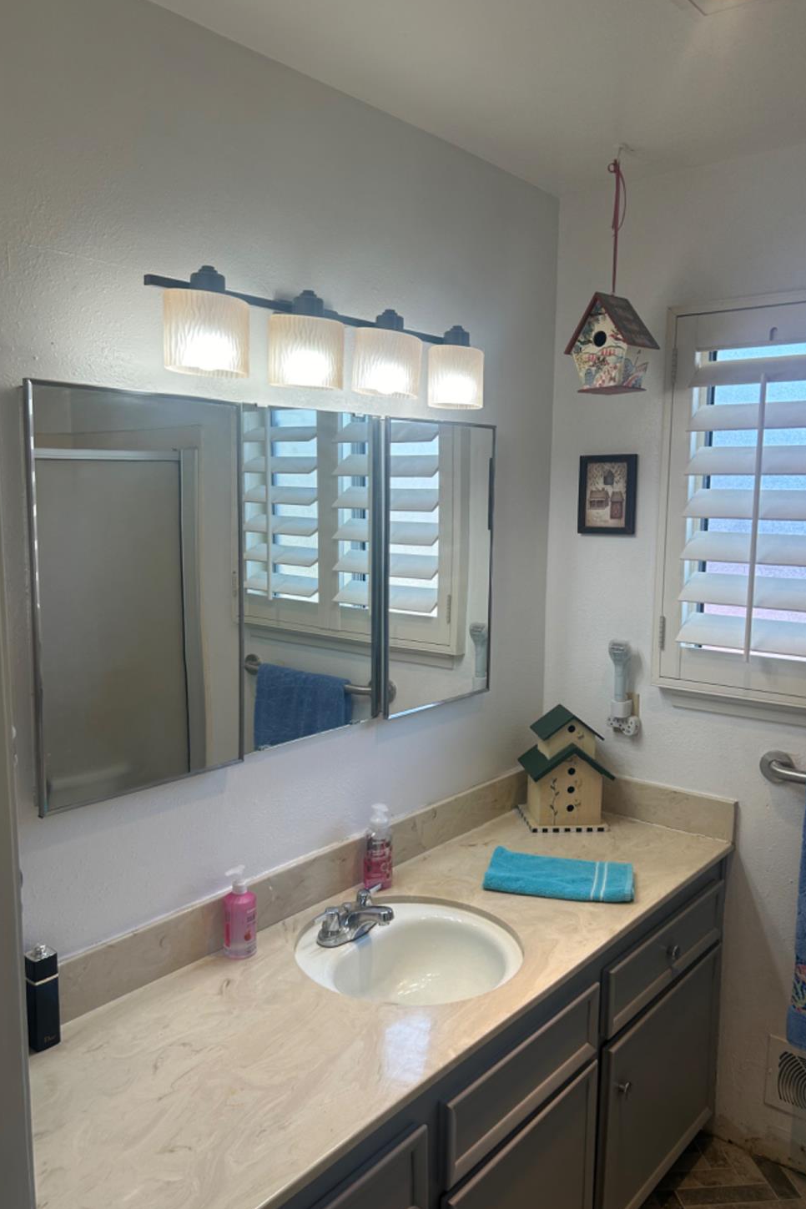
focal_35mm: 28
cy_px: 617
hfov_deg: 46.4
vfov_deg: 65.5
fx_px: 940
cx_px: 380
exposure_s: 1/152
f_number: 1.5
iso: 40
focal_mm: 5.7
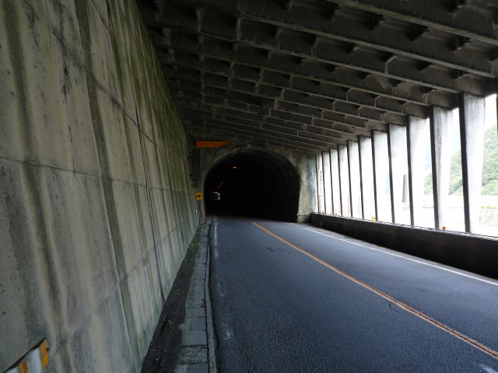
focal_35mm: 28
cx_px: 249
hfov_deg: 63.4
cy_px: 186
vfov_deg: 49.7
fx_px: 403
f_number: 3.1
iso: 100
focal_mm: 4.9
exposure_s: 1/40
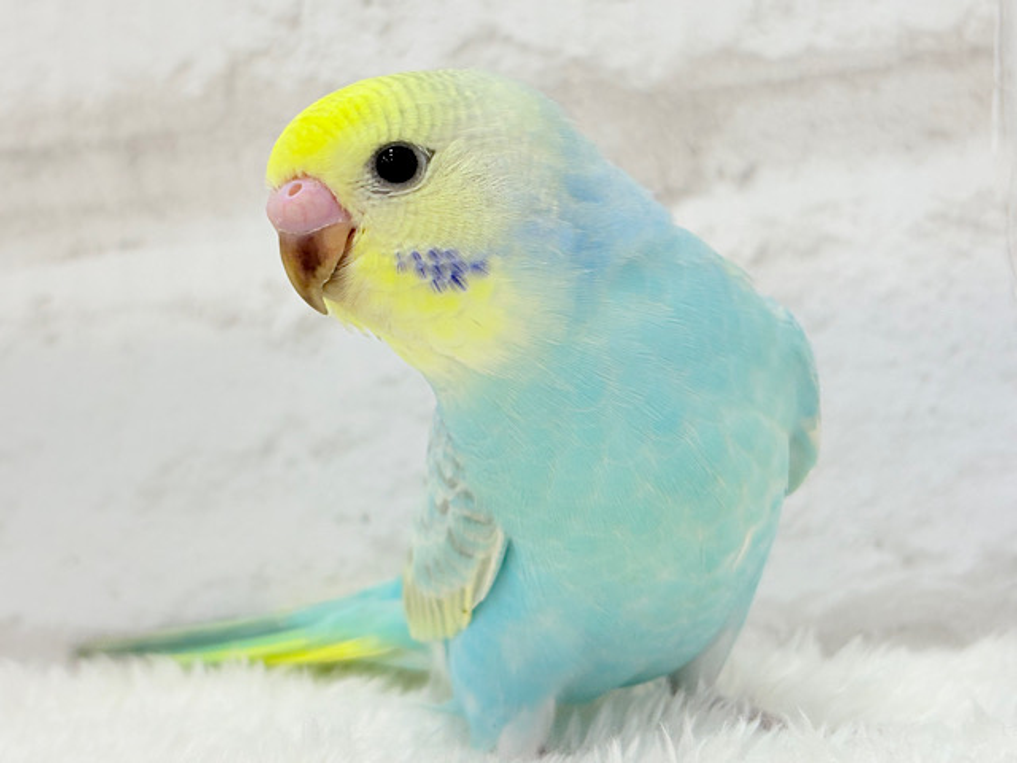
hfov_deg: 36.8
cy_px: 382
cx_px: 508
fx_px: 1528
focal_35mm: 52
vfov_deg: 28.0
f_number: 1.6
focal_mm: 5.96
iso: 80
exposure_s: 1/100
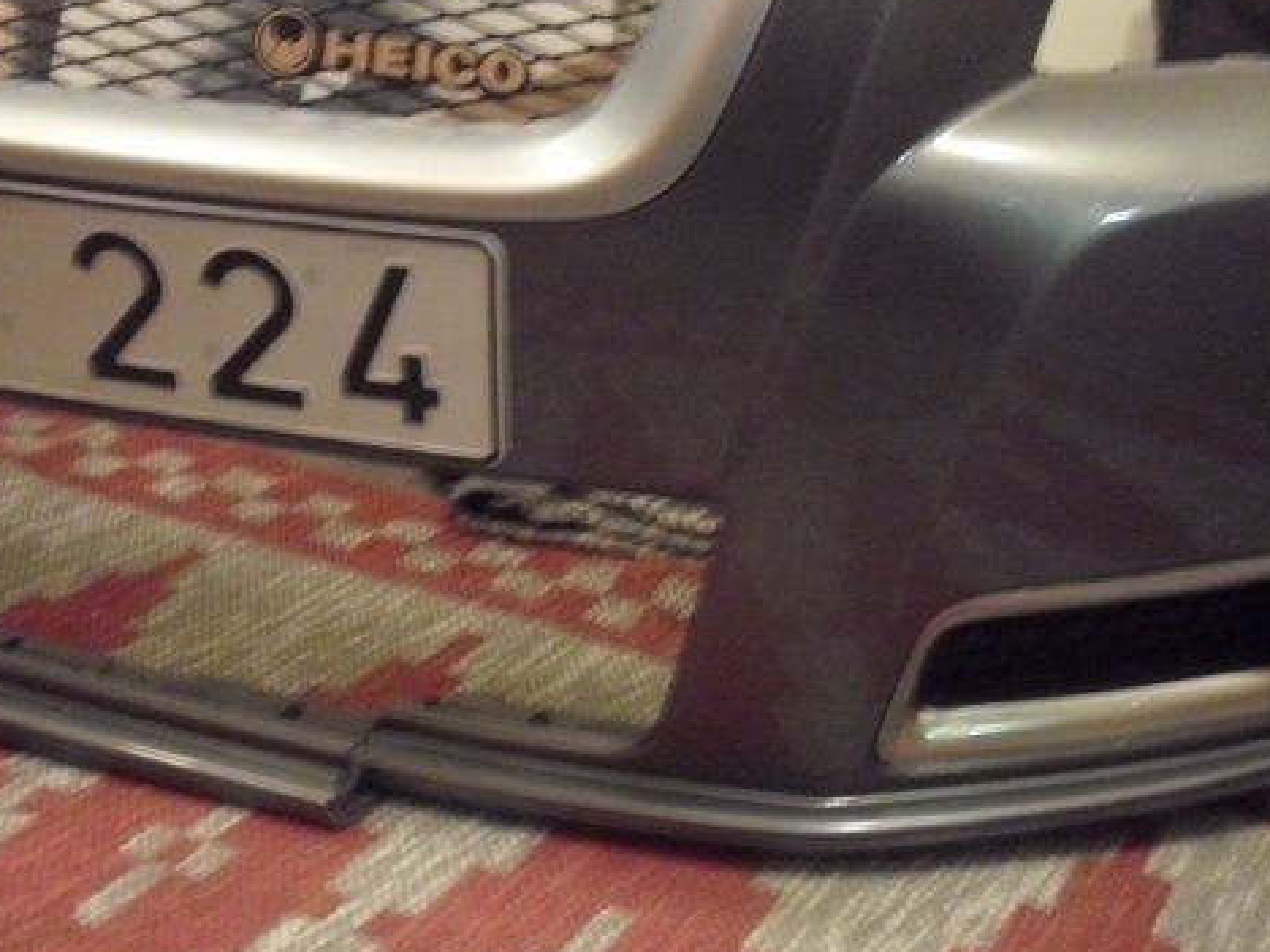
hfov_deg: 36.7
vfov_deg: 28.0
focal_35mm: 52
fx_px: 1908
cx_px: 763
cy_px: 418
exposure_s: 1/8
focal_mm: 6.2
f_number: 2.8
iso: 800
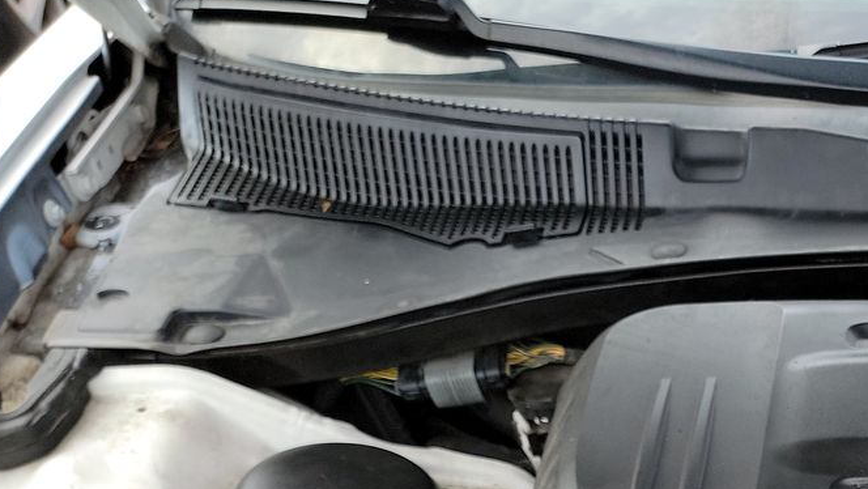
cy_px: 745
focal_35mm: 63
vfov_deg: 17.2
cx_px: 986
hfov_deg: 29.6
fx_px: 1450
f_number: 1.8
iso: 50
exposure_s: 1/141
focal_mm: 6.7
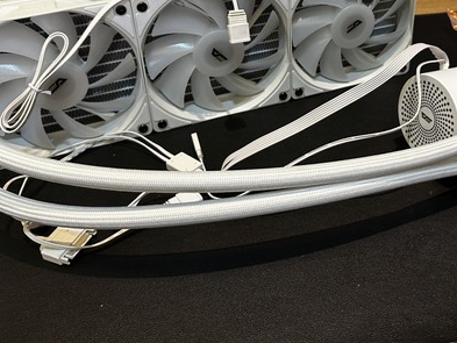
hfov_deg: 42.2
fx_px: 581
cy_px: 80
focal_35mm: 44
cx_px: 313
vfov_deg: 32.2
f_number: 1.78
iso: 200
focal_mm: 6.86
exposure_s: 1/120
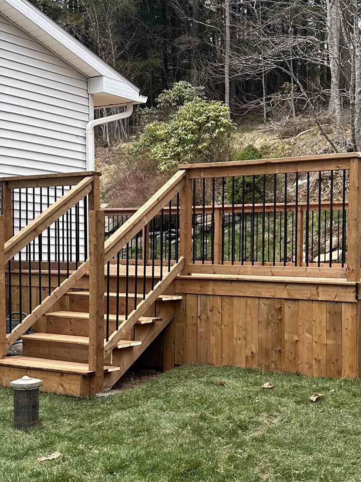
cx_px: 284
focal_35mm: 50
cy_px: 292
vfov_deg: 38.0
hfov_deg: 28.5
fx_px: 696
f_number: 1.78
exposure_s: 1/121
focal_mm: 6.86
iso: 125
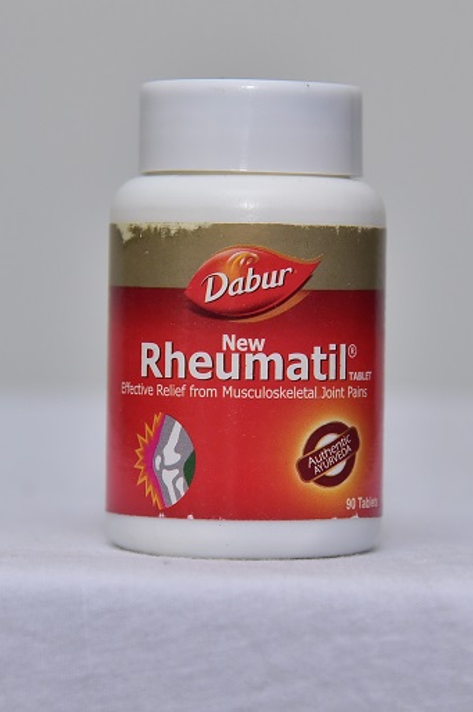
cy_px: 351
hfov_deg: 11.1
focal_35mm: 123
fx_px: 2429
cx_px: 236
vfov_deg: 16.7
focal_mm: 120
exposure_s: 1/160
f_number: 5.6
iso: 1600
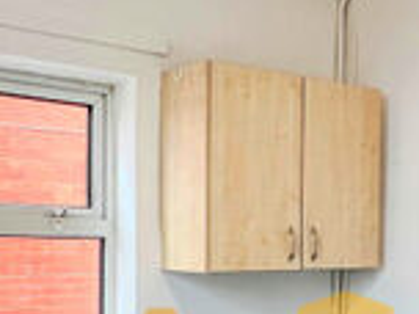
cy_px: 381
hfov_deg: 31.7
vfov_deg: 22.4
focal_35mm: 60
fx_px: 726
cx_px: 300
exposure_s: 1/100
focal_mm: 1.57
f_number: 1.8
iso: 125
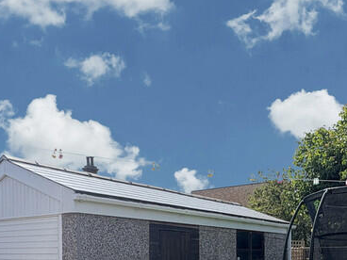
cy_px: 300
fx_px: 391
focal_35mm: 39
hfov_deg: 47.1
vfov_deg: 31.7
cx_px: 230
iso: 64
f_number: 2.2
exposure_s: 1/1034
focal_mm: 2.22
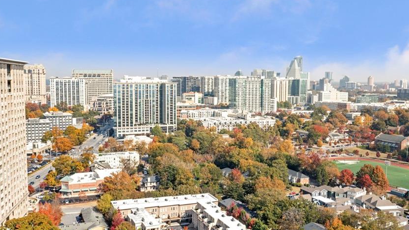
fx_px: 390
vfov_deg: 32.6
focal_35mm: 36
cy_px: 152
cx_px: 244
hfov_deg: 54.9
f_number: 6.3
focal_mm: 10.26
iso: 400
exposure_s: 1/1600
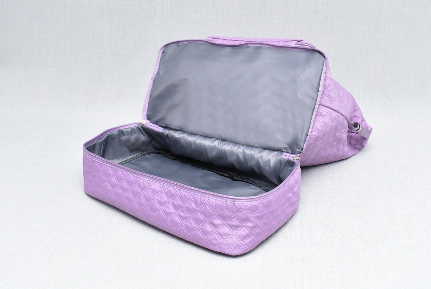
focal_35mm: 27
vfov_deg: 48.0
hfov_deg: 67.3
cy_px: 144
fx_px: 324
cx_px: 216
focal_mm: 18
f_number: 5.6
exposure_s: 1/60
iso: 100
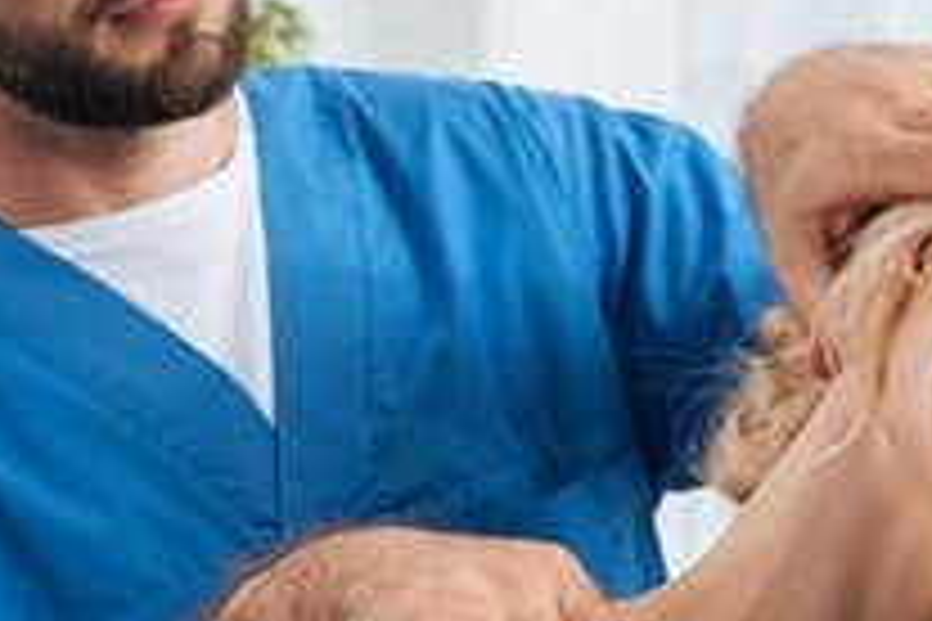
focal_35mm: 145
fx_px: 3754
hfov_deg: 14.1
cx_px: 540
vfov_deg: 9.5
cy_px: 410
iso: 100
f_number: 6.3
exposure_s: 1/200
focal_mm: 50
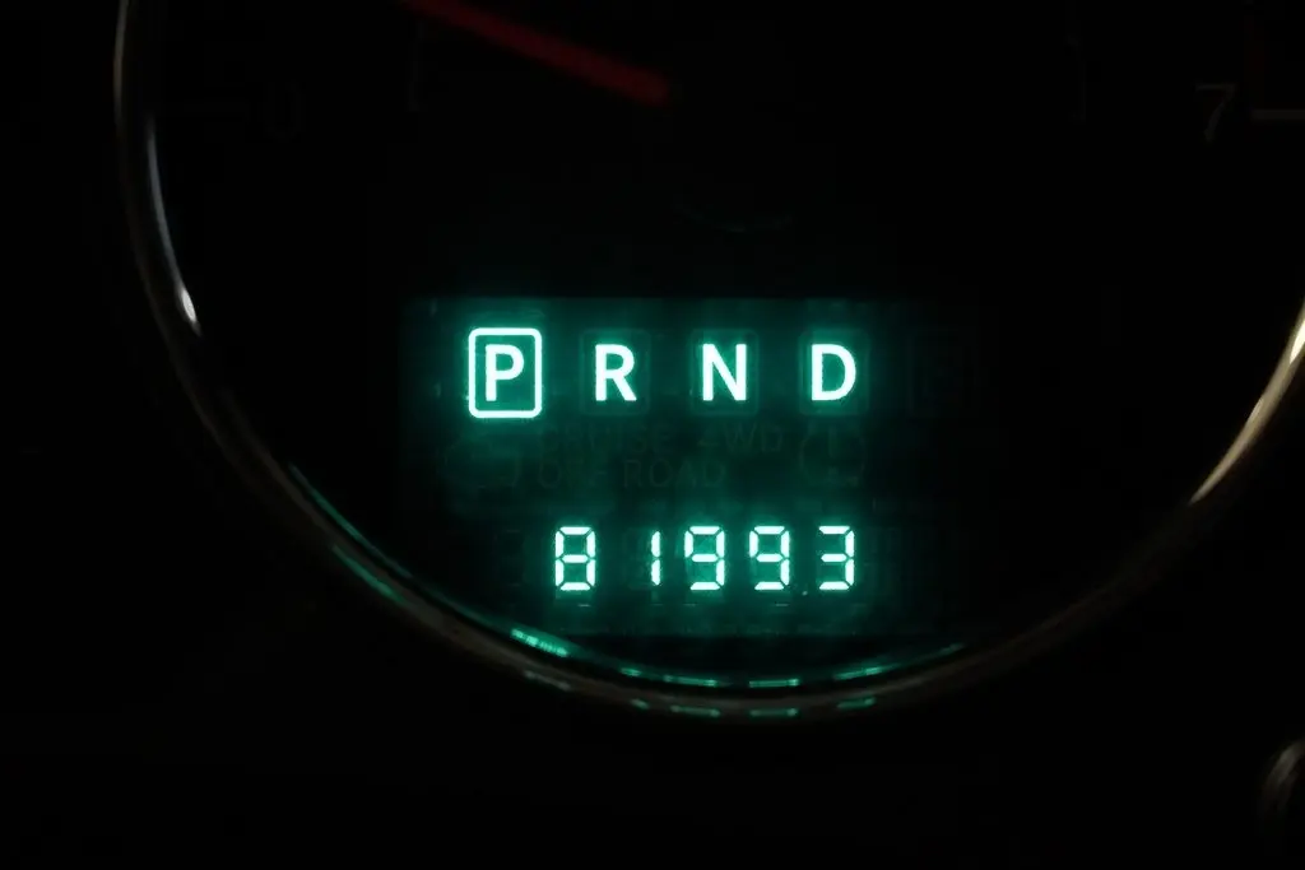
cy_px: 435
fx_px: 7287
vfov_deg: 6.8
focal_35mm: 201
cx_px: 652
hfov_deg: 10.2
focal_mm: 134
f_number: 5.6
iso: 6400
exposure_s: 1/80
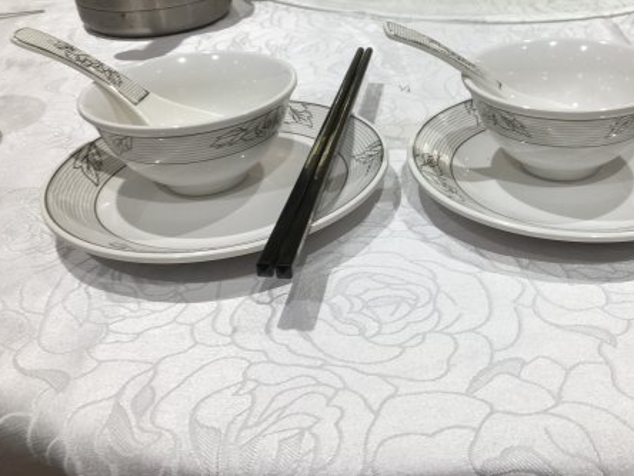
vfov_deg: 35.7
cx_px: 418
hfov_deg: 46.1
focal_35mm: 40
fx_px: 733
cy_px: 168
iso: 32
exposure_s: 1/50
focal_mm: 4.15
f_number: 2.2
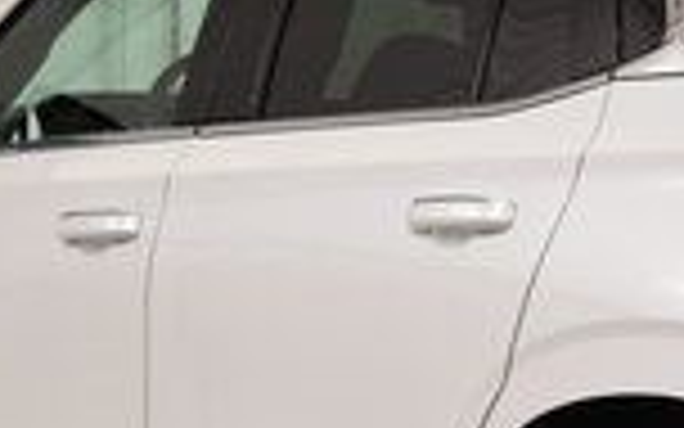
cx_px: 878
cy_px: 259
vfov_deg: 5.7
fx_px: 4325
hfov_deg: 8.9
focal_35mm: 232
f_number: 7.1
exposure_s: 1/30
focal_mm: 36
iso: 500
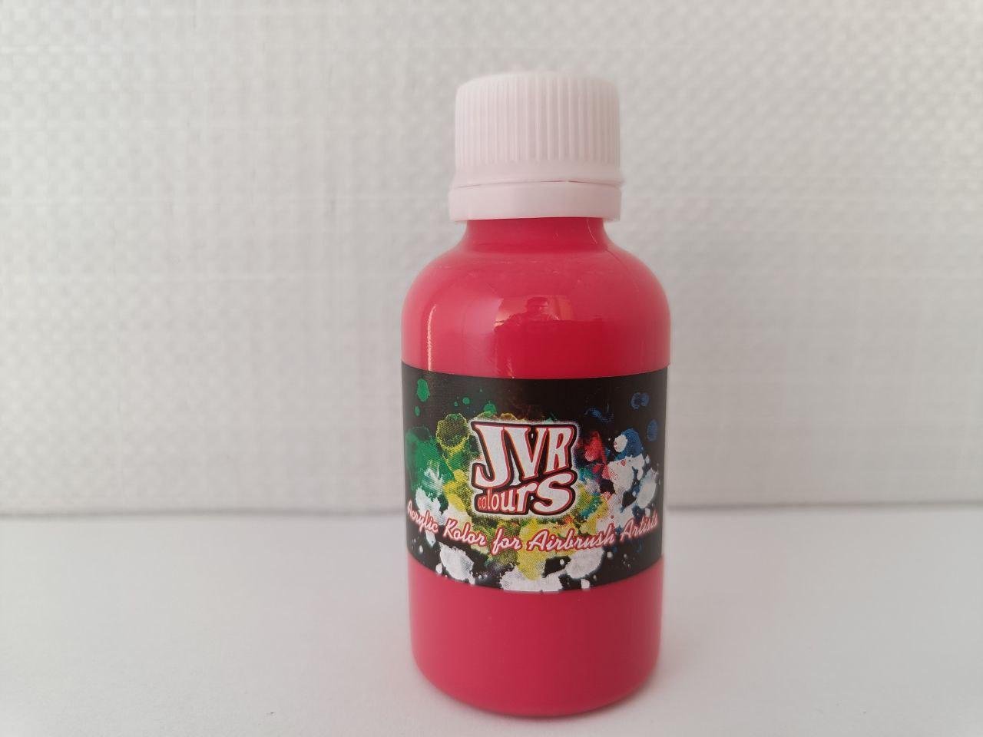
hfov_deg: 60.0
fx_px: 852
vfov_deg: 46.8
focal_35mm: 30
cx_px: 492
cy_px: 368
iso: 655
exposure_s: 1/20
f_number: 2
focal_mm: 4.12
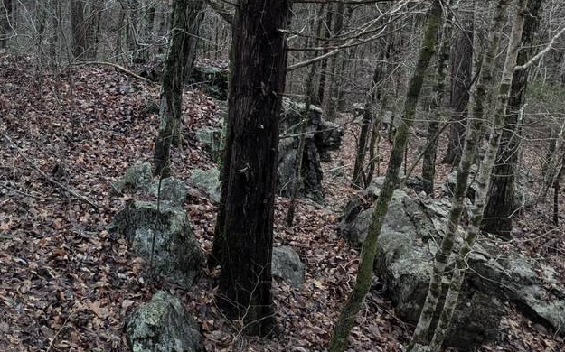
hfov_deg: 35.4
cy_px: 23
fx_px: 800
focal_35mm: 52
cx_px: 9
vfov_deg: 24.0
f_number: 1.85
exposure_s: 1/23.8
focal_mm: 6.81
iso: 136
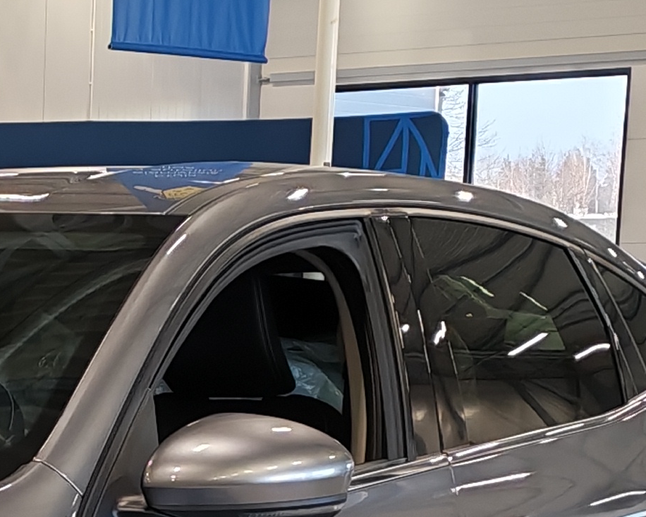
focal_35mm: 144
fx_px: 2753
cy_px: 810
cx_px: -268
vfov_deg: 10.3
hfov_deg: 12.8
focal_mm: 6.12
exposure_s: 1/100
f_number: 1.9
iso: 100
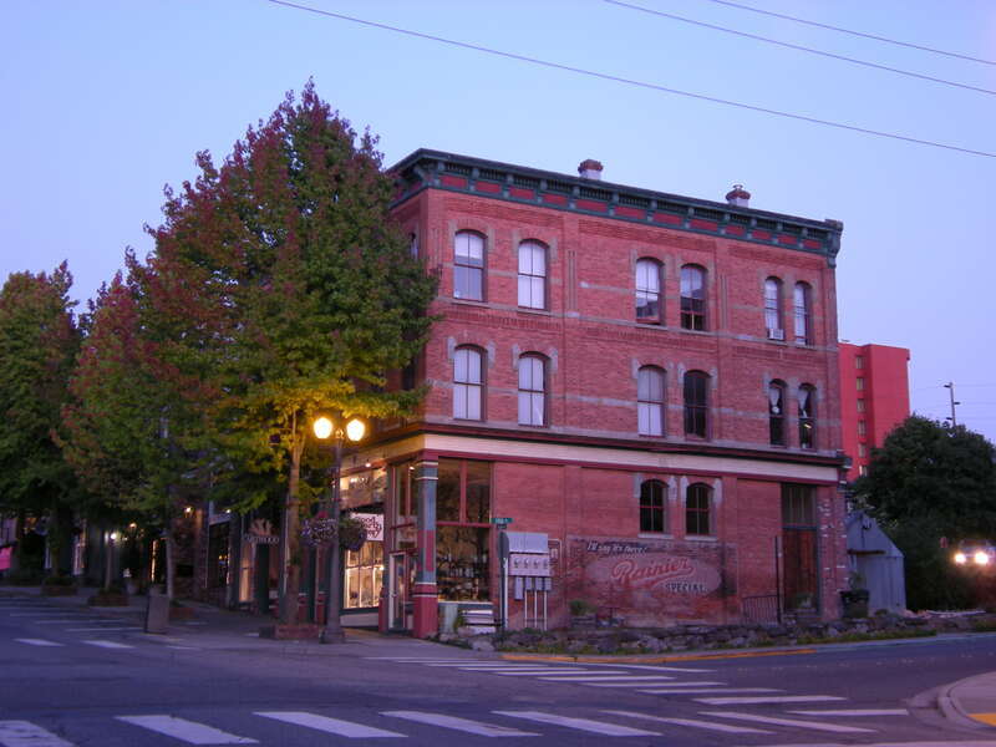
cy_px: 374
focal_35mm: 52
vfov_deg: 28.0
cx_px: 498
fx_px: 1496
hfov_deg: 36.8
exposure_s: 1/2.2
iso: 64
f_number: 3.8
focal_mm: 8.8
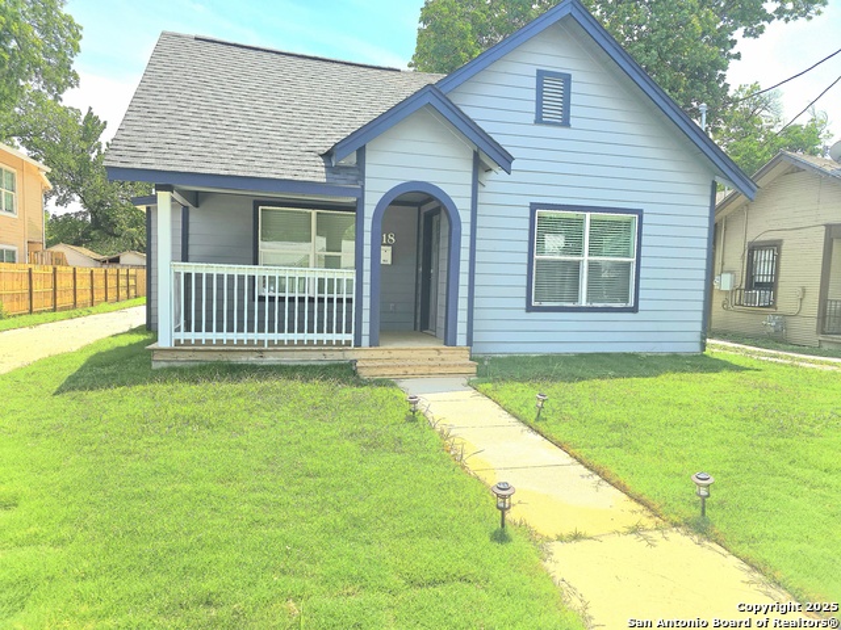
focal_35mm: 23
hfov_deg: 73.9
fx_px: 559
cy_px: 315
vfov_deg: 58.9
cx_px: 420
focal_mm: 6.3
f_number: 1.7
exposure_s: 1/714
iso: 12
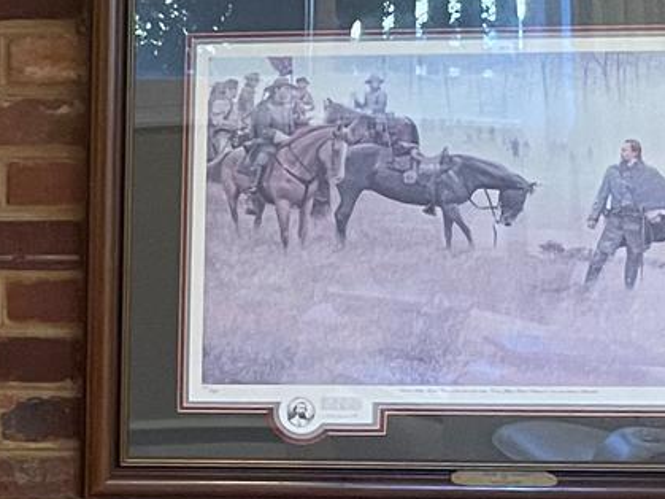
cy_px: 240
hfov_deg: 12.7
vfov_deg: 11.7
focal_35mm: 127
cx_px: -828
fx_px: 2439
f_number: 1.6
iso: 500
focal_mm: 5.1
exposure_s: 1/60
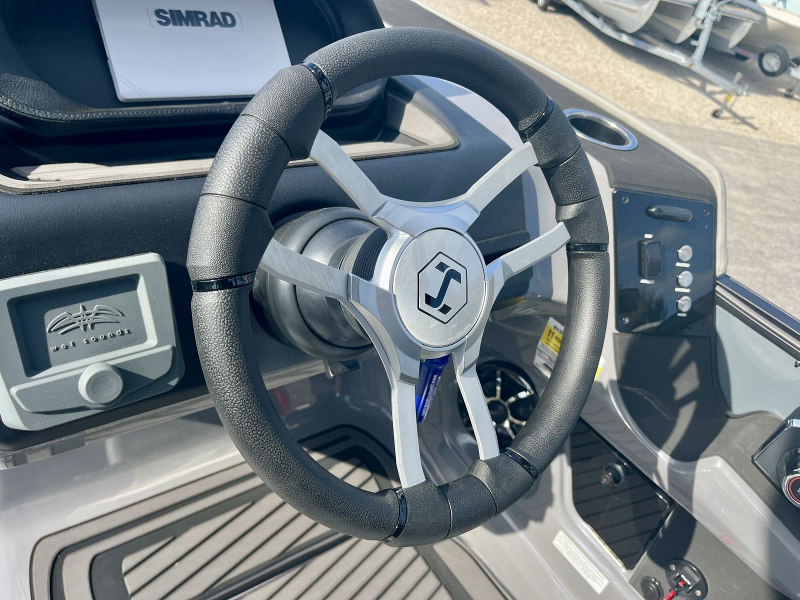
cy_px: 300
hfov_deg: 67.3
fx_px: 601
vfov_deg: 53.1
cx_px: 400
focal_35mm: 26
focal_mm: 5.1
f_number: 1.6
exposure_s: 1/1580
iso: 50
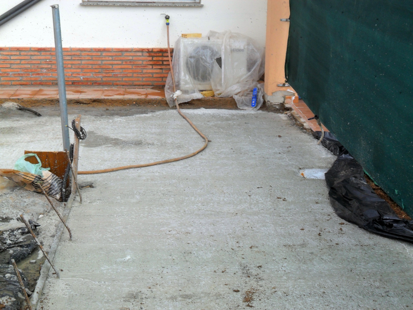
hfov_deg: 30.7
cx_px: 206
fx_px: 752
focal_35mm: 63
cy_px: 155
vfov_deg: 23.3
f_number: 5.6
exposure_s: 1/90
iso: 100
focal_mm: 11.2
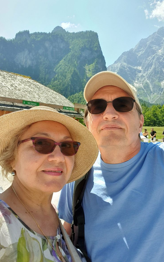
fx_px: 193
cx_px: 92
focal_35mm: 27
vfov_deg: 68.4
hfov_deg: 45.9
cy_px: 129
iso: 50
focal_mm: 3.3
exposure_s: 1/772
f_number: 1.9
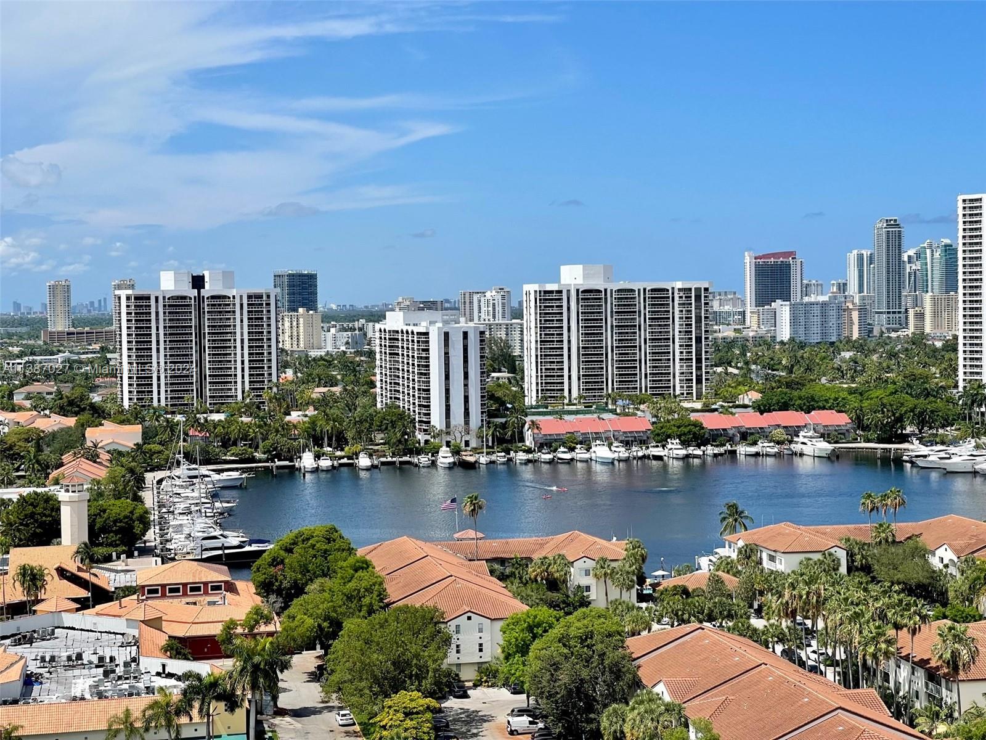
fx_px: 1823
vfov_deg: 22.9
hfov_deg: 30.3
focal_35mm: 64
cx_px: 493
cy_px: 370
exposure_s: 1/1946
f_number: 2.2
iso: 20
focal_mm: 7.5
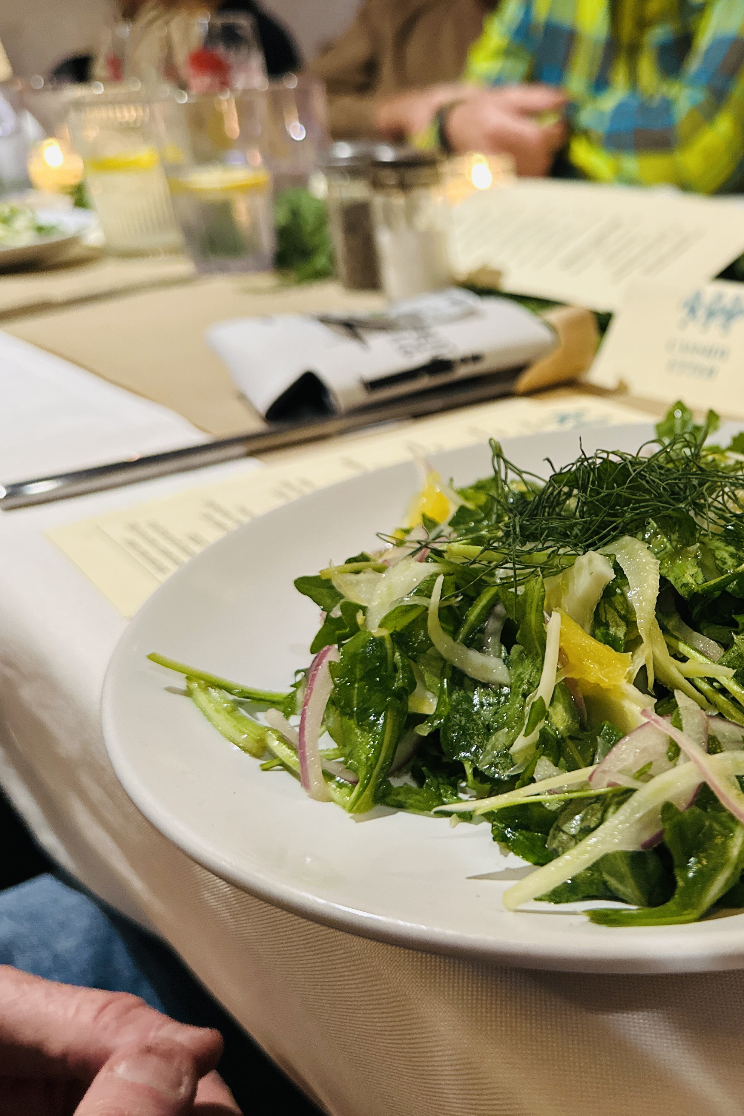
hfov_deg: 36.7
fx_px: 1054
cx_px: 656
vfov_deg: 55.8
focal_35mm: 34
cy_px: 549
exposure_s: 1/60
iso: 800
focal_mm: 6.86
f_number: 1.78
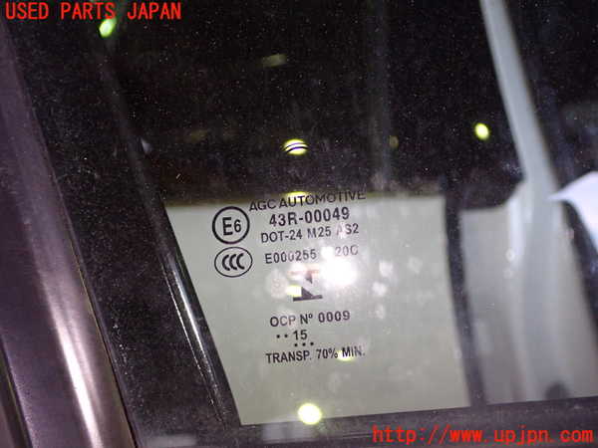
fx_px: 708
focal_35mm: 41
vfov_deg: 35.1
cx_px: 299
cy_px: 224
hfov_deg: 45.8
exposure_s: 1/40
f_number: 2.8
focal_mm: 7.31
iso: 640
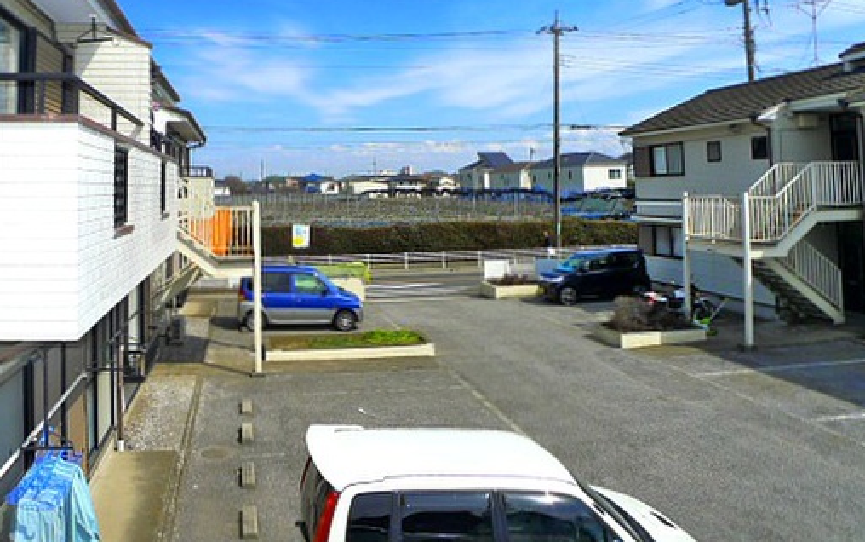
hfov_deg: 54.3
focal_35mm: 35
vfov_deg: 35.7
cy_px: 150
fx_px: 825
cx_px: 293
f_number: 4
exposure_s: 1/800
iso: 400
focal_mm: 5.1
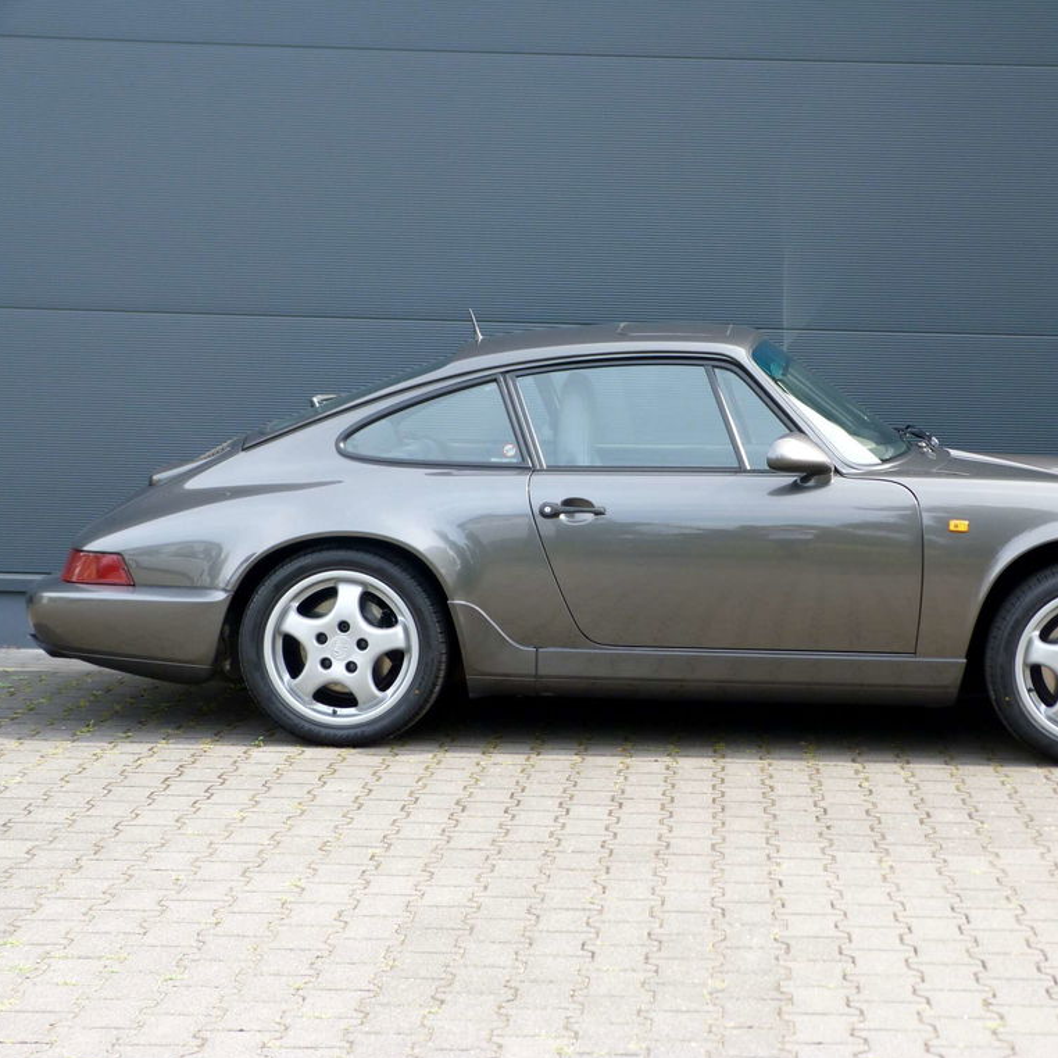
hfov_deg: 22.7
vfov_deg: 22.8
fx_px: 2628
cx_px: 703
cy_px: 530
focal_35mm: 76
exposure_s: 1/125
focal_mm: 11.6
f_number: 3.6
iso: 80
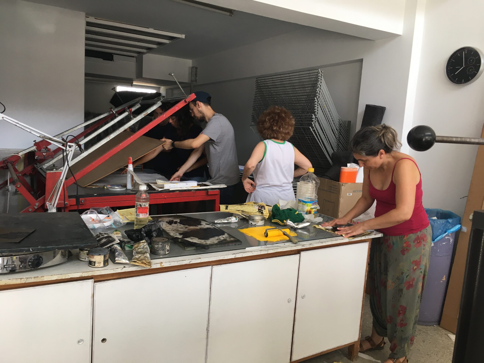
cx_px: 242
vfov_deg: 48.2
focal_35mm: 29
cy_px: 182
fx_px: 405
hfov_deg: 61.7
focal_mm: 4.15
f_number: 2.2
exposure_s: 1/33
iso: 25
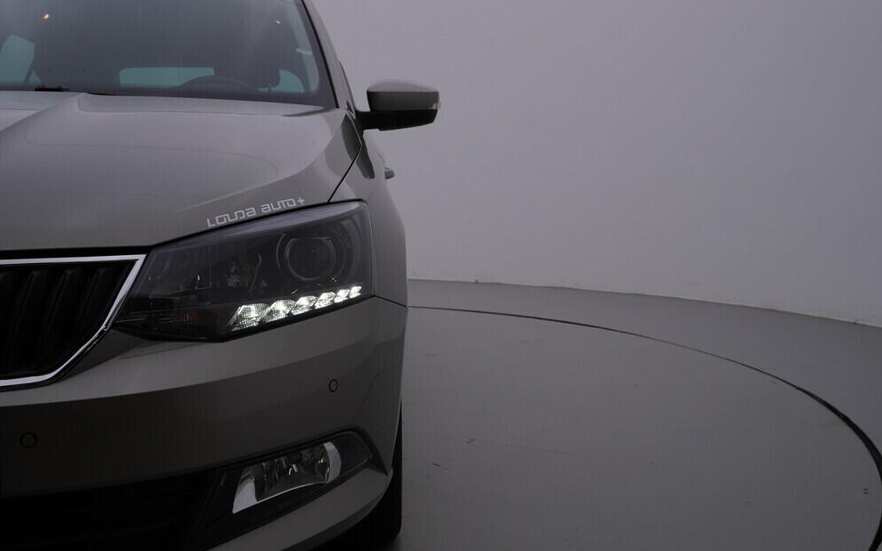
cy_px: 287
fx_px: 913
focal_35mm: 38
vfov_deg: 33.6
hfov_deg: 51.5
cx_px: 448
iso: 125
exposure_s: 1/160
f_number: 5.6
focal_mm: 24
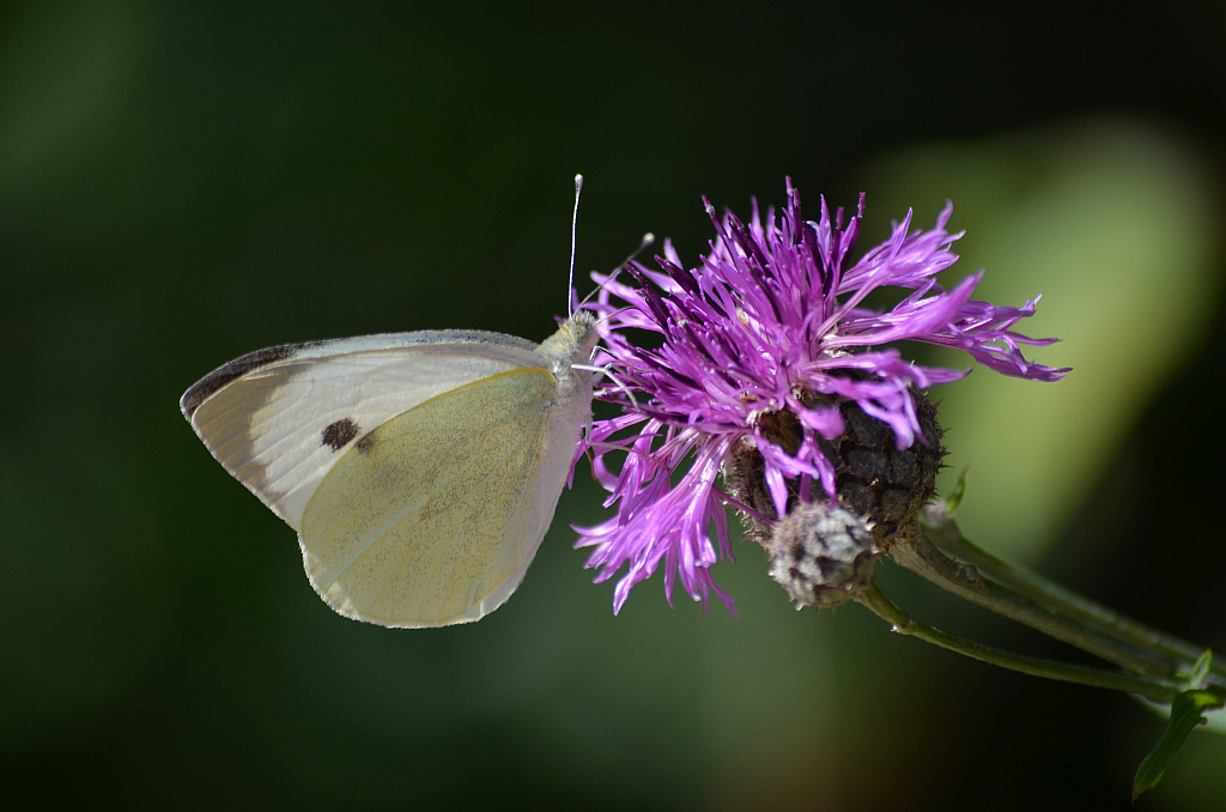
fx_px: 10194
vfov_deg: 4.6
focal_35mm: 300
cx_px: 613
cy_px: 406
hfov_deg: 6.9
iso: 400
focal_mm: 200
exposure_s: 1/1600
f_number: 6.3
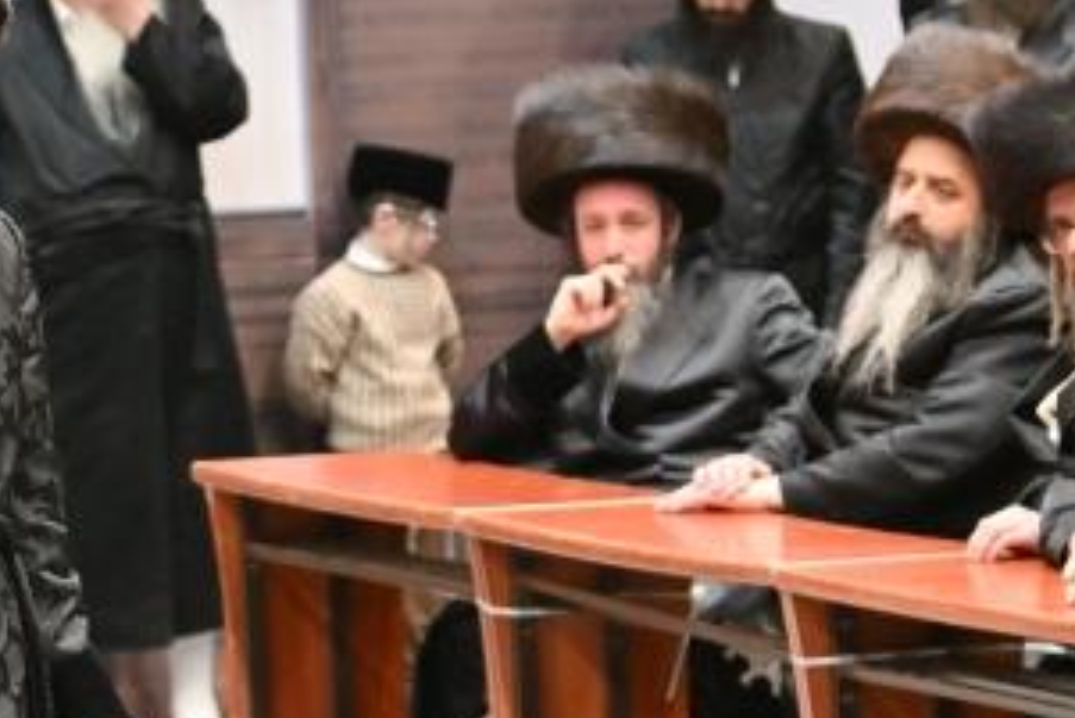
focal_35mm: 357
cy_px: 500
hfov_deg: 5.8
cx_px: 425
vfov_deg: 3.9
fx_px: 10665
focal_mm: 70
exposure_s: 1/160
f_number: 2.8
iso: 250
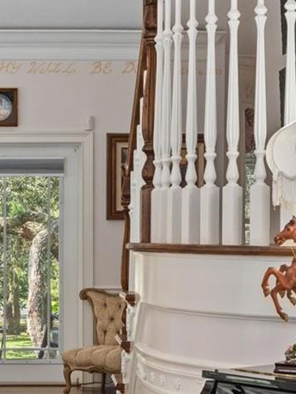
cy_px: 257
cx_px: 59
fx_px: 1185
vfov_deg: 18.8
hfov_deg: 14.2
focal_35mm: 104
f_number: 8
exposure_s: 1/15
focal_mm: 31
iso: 320
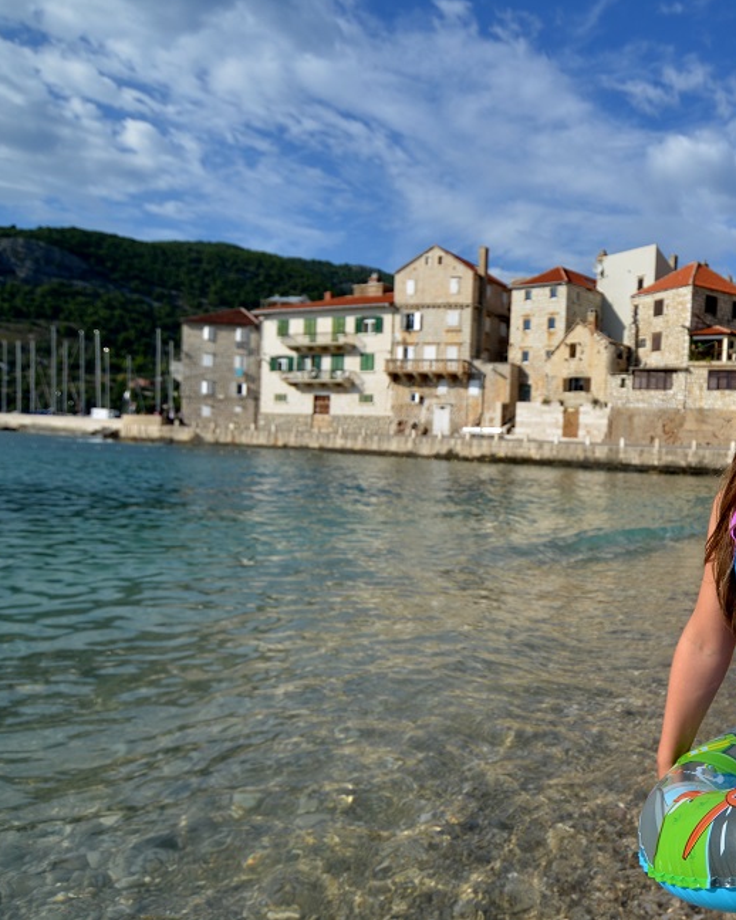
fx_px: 708
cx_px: 579
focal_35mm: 26
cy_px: 454
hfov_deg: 51.8
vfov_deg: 66.0
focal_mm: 12
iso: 125
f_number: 4
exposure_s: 1/2000
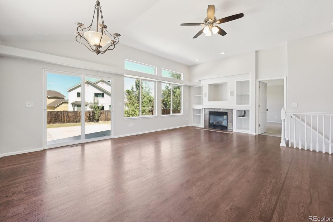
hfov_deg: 100.4
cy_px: 104
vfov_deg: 77.2
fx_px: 139
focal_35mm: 15
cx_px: 166
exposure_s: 1/10
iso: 400
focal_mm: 14
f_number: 8
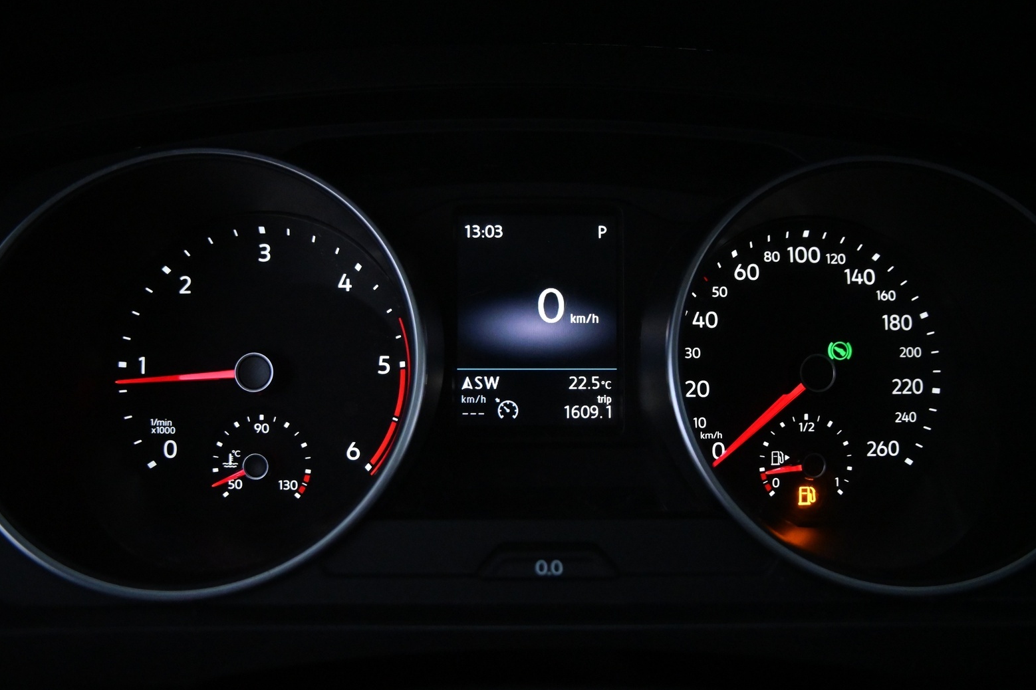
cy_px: 352
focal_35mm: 78
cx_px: 538
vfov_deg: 17.5
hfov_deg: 26.0
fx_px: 2244
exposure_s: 1/160
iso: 5000
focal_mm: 50
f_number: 6.3
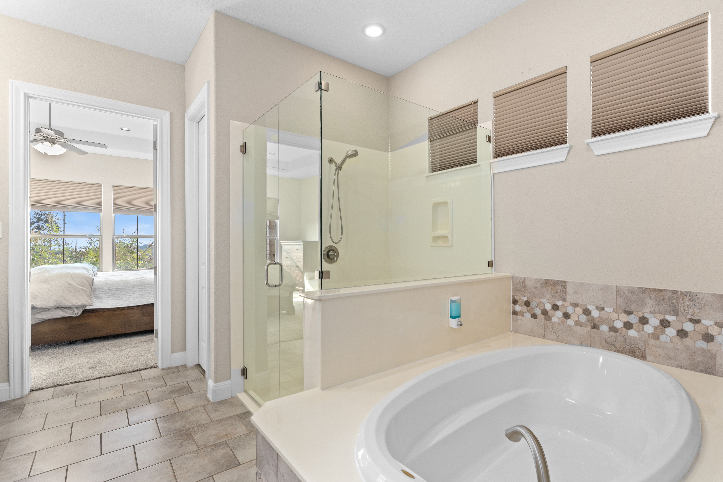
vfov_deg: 70.4
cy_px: 248
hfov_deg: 93.2
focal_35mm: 17
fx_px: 341
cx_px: 377
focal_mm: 16
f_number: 7.1
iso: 320
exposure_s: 1/13
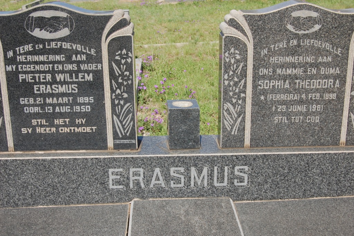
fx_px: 516
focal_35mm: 52
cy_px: 118
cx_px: 177
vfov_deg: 25.7
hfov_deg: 37.9
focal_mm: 35
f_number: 9
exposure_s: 1/320
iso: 200
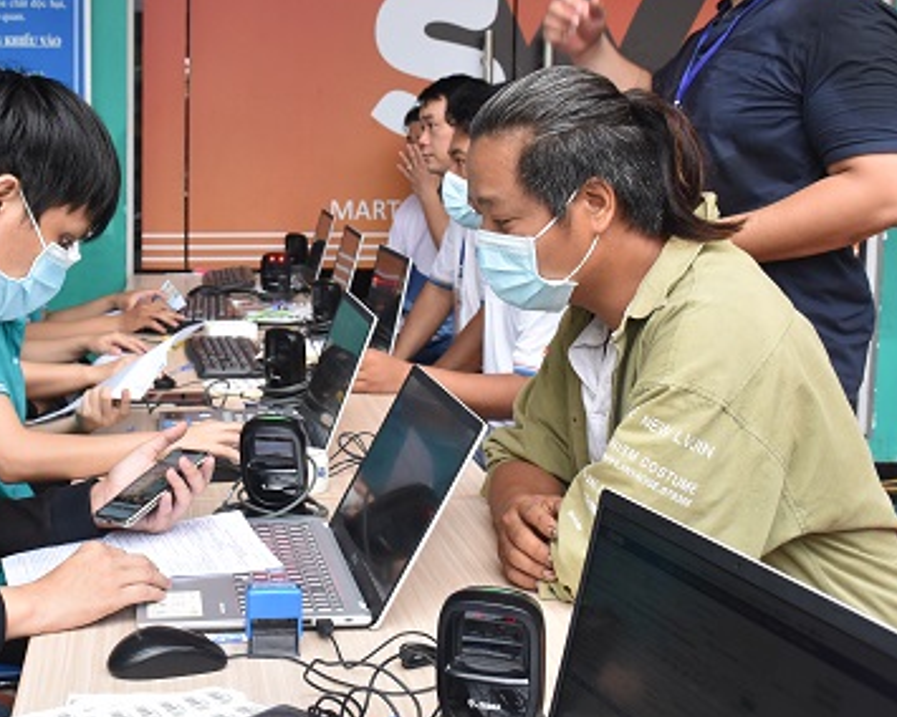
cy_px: 275
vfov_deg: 27.6
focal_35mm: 55
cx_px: 283
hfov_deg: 33.9
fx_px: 1455
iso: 800
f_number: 6.3
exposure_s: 1/160
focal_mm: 23
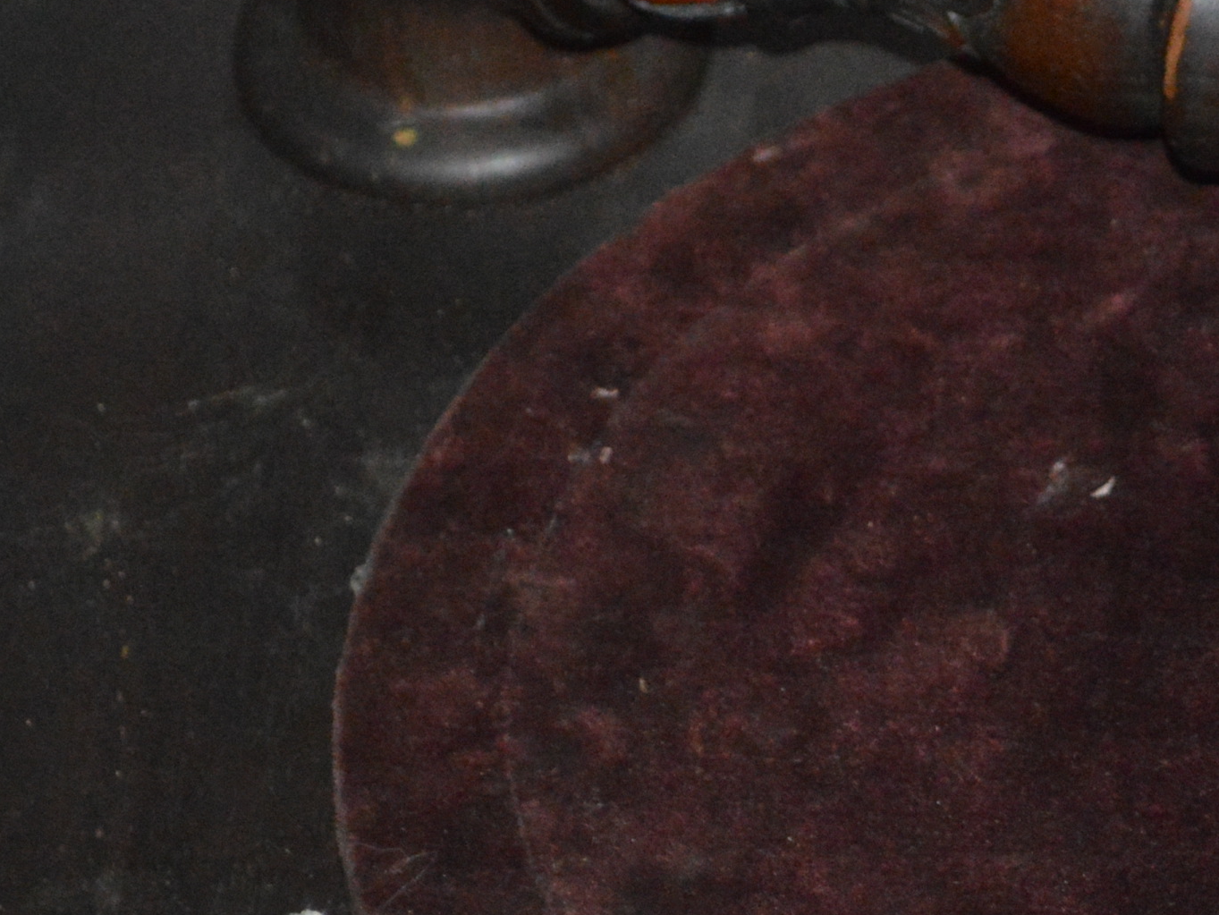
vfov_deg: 6.9
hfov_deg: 9.1
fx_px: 7559
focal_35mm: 215
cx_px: 1316
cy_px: 412
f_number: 5.3
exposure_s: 1/60
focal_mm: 45
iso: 3200
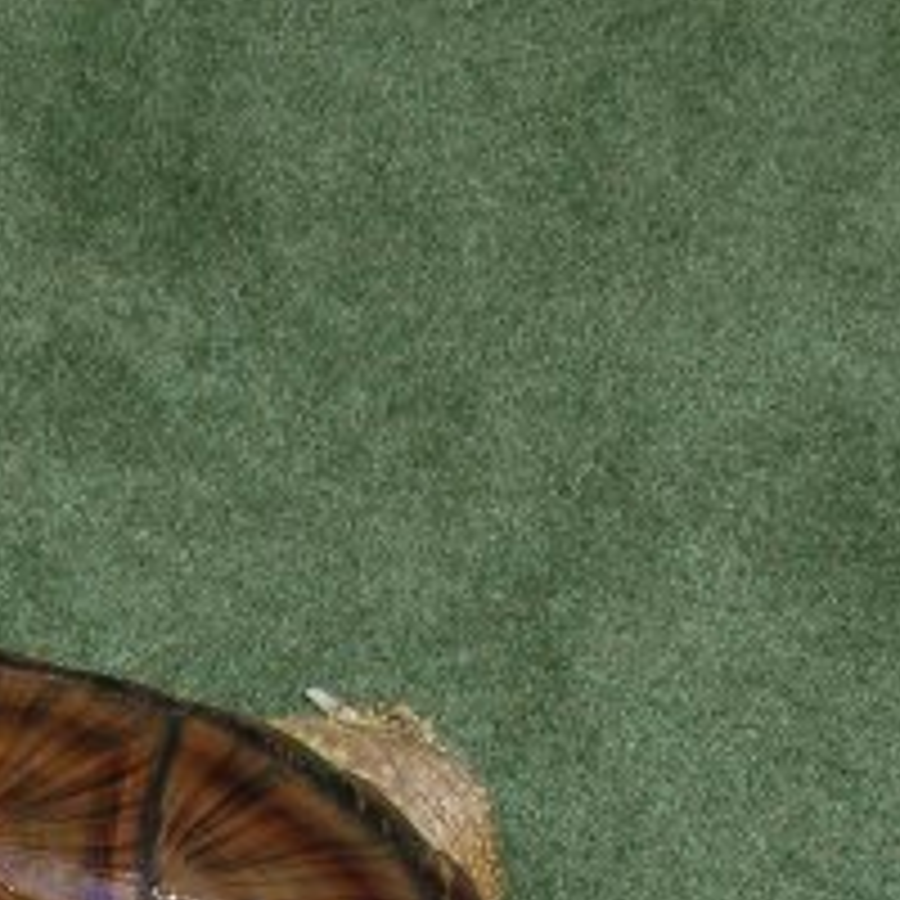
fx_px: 6295
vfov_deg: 8.1
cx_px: 122
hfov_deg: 8.2
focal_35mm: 214
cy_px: 1188
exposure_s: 1/60
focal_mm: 42
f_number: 5.3
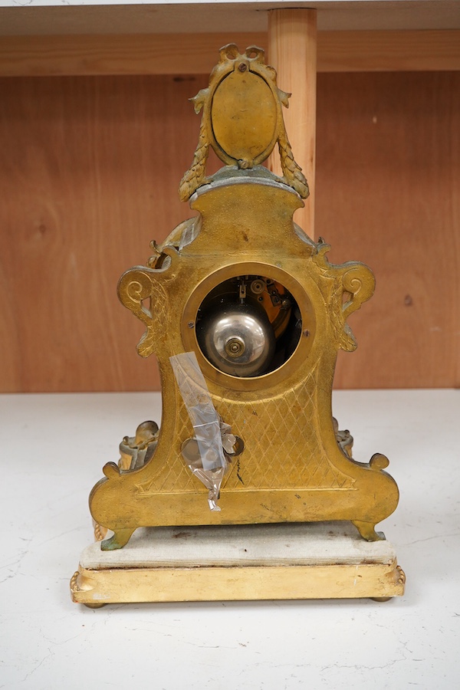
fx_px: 862
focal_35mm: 45
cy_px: 345
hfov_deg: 29.9
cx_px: 230
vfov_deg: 43.6
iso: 1250
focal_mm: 30
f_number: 7.1
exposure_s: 1/125
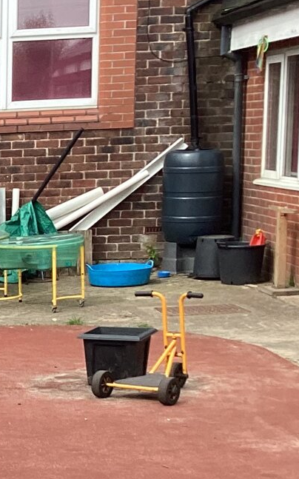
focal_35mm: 104
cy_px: 398
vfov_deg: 19.8
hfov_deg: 11.2
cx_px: -330
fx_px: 1357
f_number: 2.4
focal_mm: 3.3
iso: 25
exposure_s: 1/485
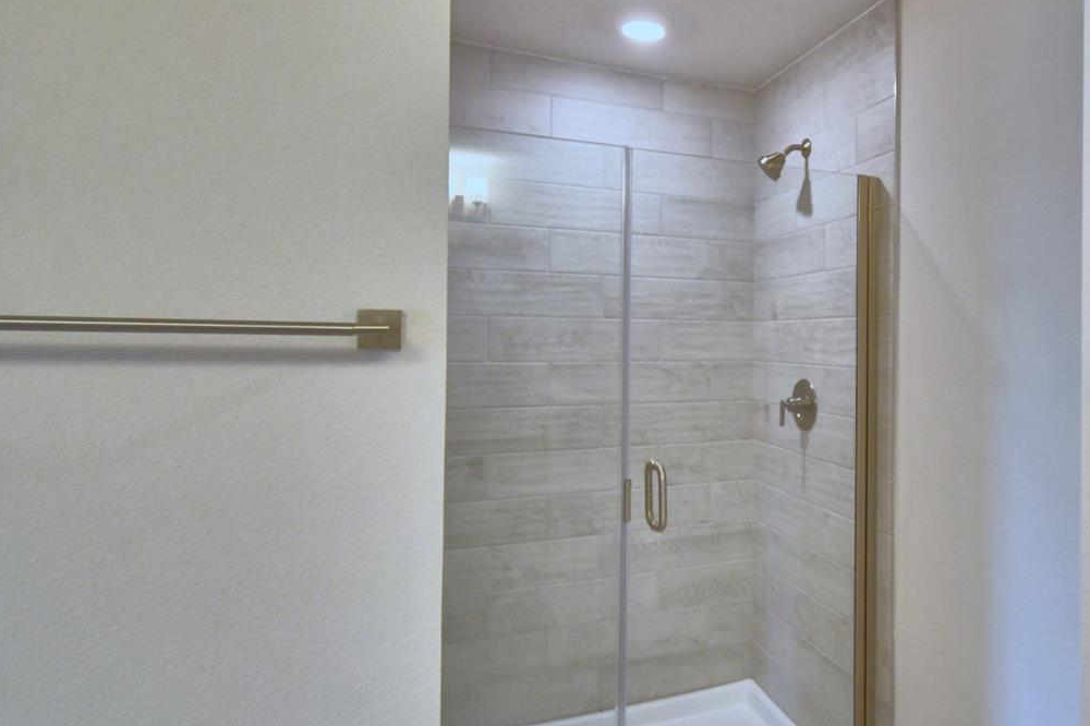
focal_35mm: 24
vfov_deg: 53.0
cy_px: 331
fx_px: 726
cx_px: 779
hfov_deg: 70.2
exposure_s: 1/50
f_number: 4.5
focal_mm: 10
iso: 400
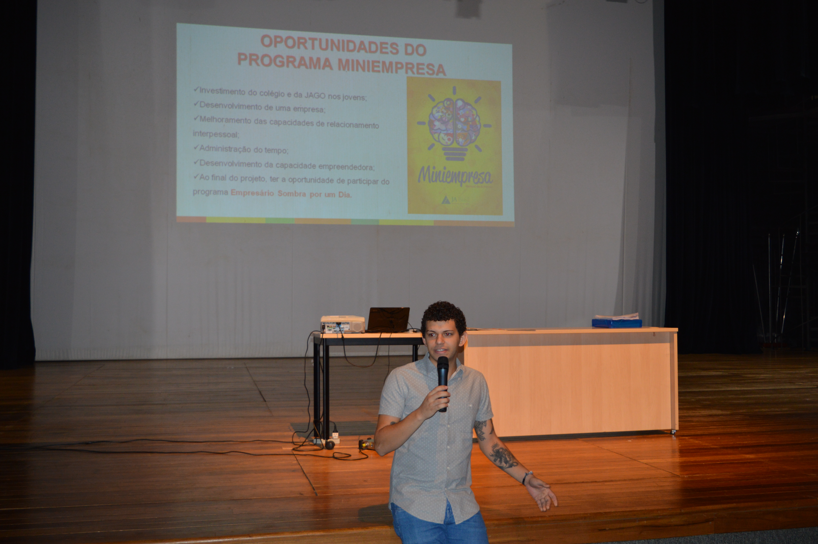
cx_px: 409
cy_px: 272
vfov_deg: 35.4
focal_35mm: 38
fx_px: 851
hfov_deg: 51.3
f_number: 4
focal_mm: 25
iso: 450
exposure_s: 1/60
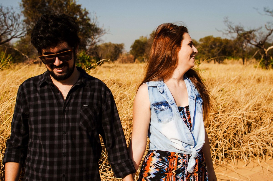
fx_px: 397
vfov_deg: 25.6
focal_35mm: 52
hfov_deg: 37.9
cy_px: 90
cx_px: 136
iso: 320
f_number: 4.5
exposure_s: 1/5000
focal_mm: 35
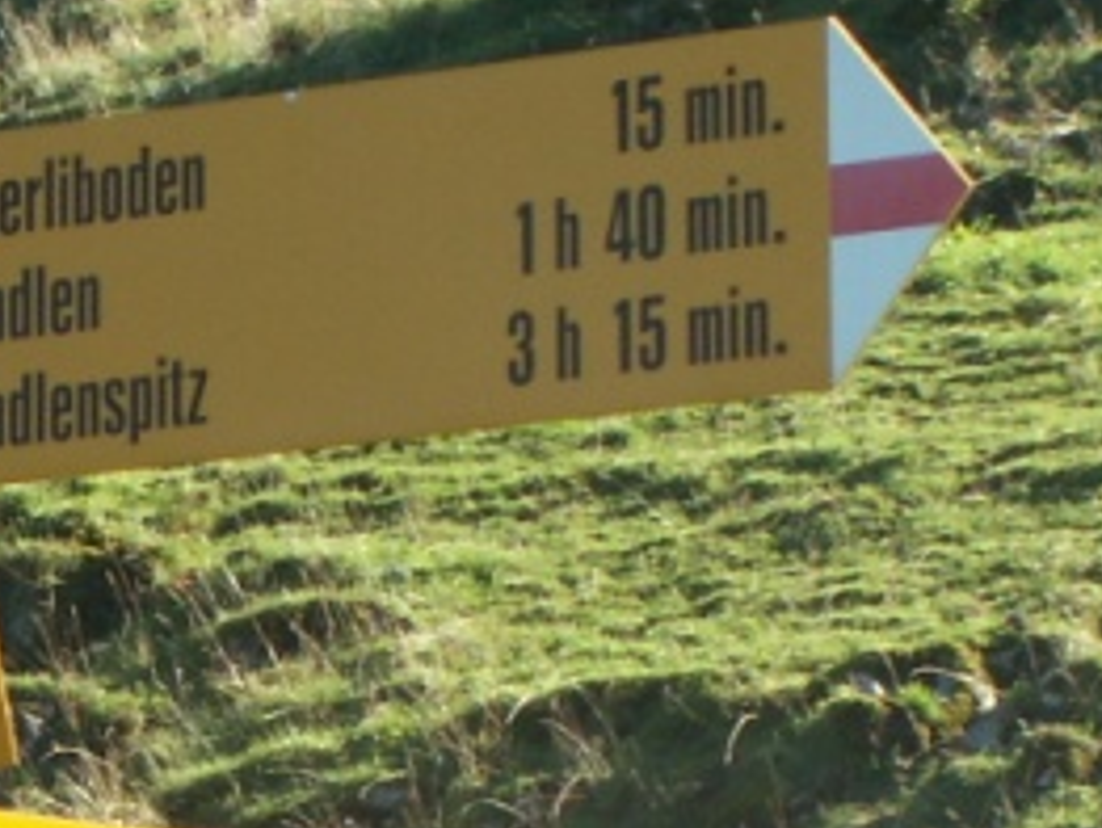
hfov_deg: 6.9
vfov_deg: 5.2
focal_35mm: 285
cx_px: -130
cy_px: 870
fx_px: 9081
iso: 50
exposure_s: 1/100
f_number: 5
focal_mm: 12.2
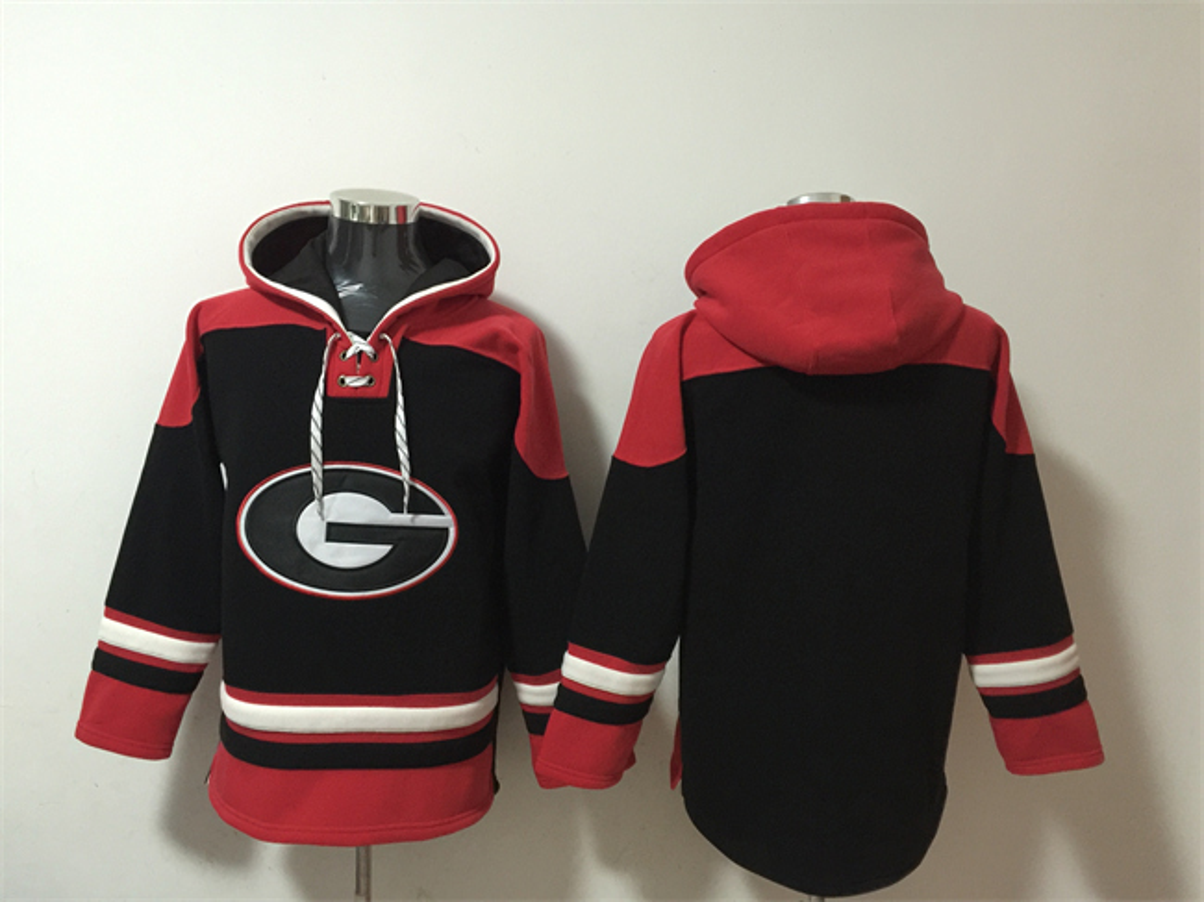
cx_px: 602
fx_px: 1008
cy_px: 451
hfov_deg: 61.7
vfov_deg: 48.2
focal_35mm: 29
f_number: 2.2
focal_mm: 4.15
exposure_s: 1/8
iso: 160
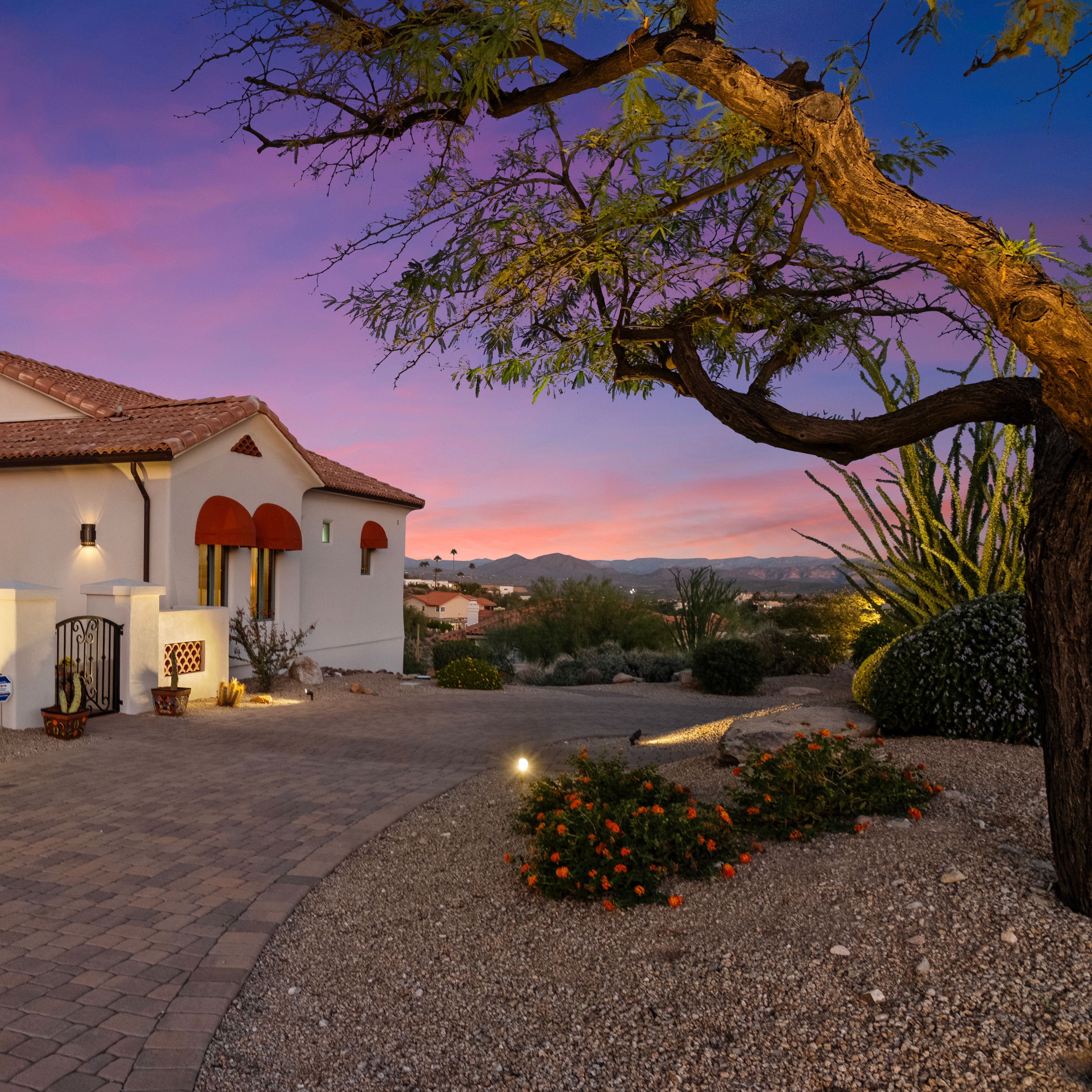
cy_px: 544
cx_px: 279
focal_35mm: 27
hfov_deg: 56.3
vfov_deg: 59.1
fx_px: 964
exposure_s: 2.1
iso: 800
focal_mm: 13.9
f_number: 4.5
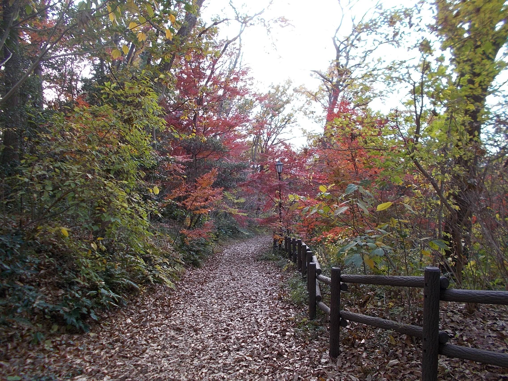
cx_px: 254
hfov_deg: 67.3
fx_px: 382
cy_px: 190
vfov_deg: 53.1
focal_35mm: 26
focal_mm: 4.6
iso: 80
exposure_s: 1/50
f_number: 3.2
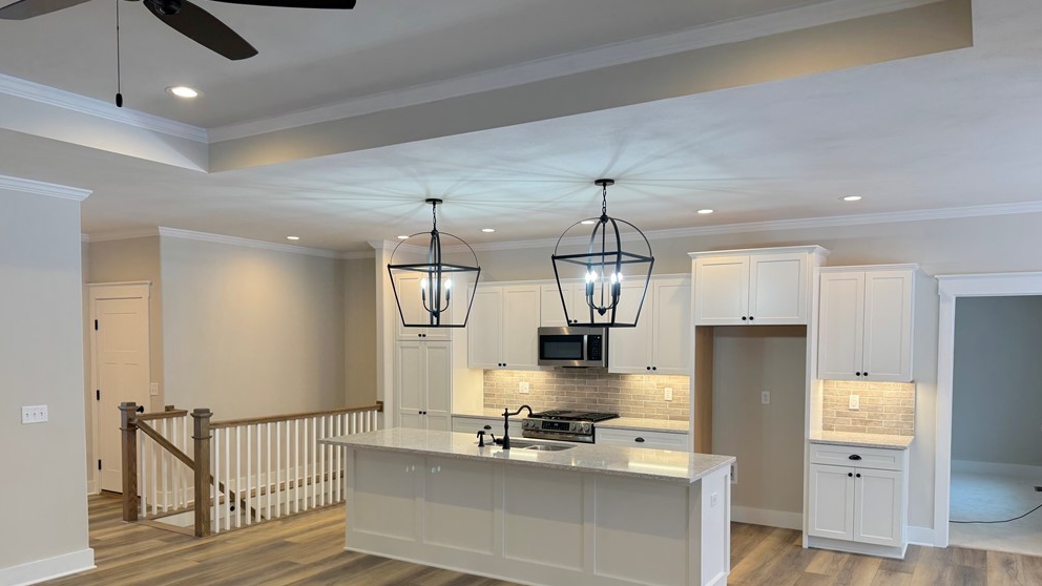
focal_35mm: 27
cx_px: 509
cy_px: 369
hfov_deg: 69.9
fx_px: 746
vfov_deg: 42.5
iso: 125
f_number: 1.78
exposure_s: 1/120
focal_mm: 6.76
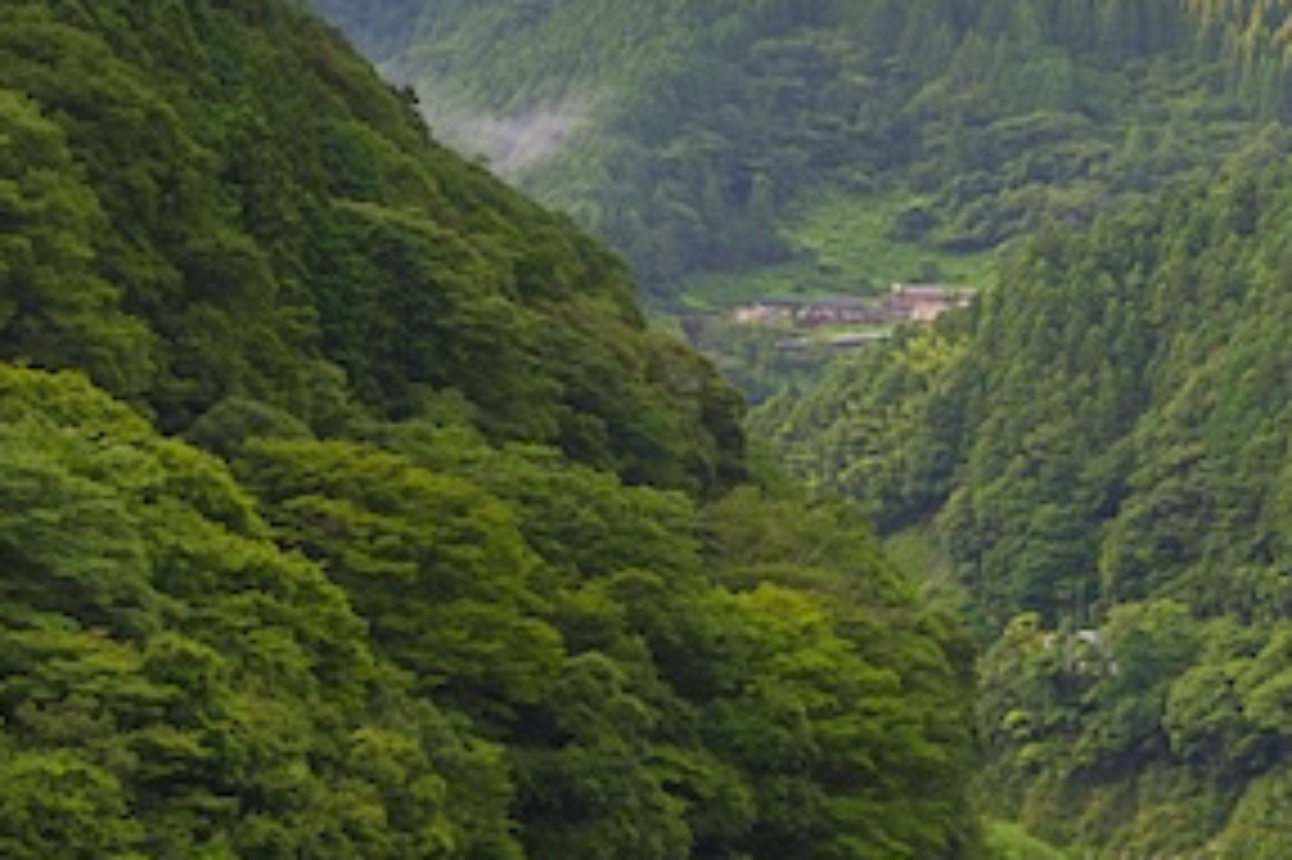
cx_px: 1783
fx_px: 4161
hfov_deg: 16.5
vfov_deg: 11.8
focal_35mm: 116
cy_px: 360
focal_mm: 37
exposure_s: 1/2
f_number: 11
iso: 100
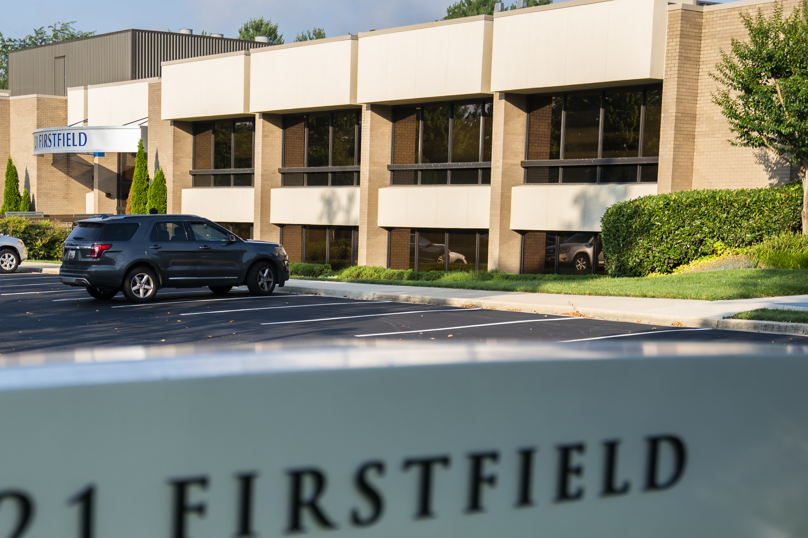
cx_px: 305
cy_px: 380
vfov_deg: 19.6
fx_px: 1549
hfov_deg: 29.1
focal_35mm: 69
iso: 100
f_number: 2.8
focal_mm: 43
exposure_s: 1/800
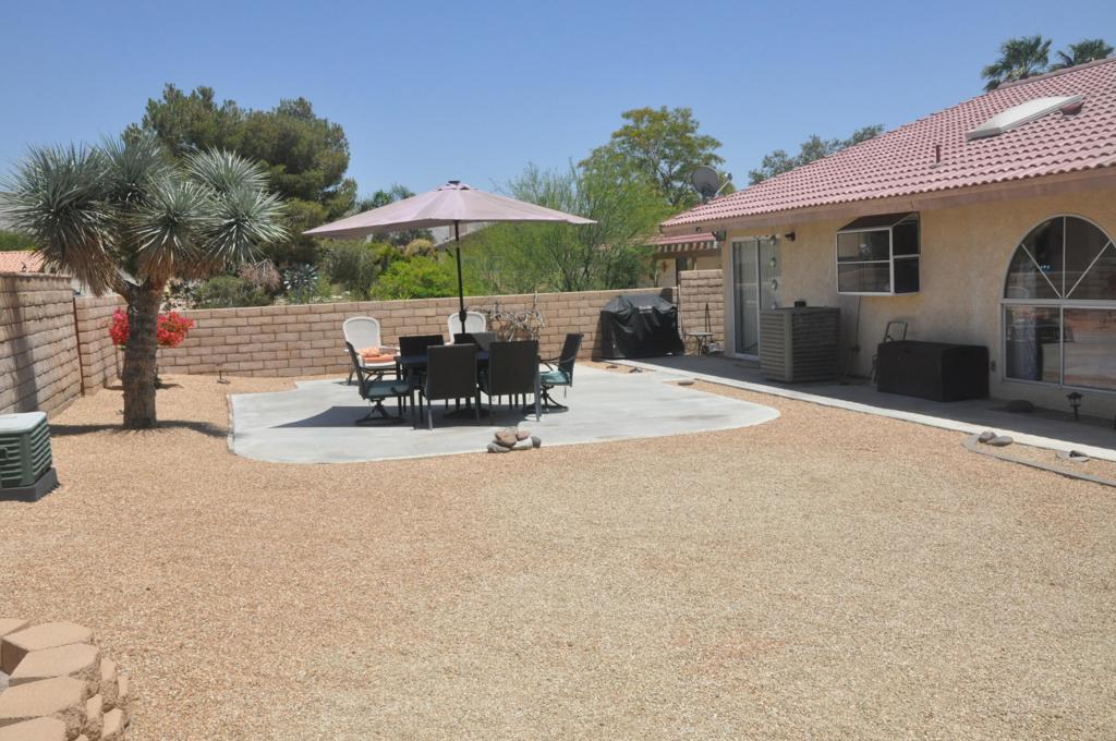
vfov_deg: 36.8
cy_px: 370
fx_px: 1115
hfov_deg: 53.2
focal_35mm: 36
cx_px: 558
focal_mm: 24
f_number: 14
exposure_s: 1/800
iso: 1000
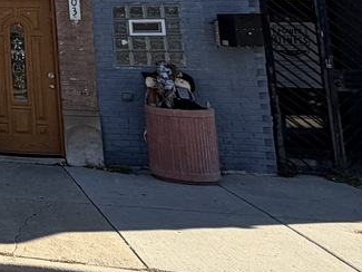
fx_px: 649
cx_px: -254
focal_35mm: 62
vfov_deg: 21.7
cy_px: -68
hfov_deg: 22.1
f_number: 2.2
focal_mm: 2.22
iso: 40
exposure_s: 1/770
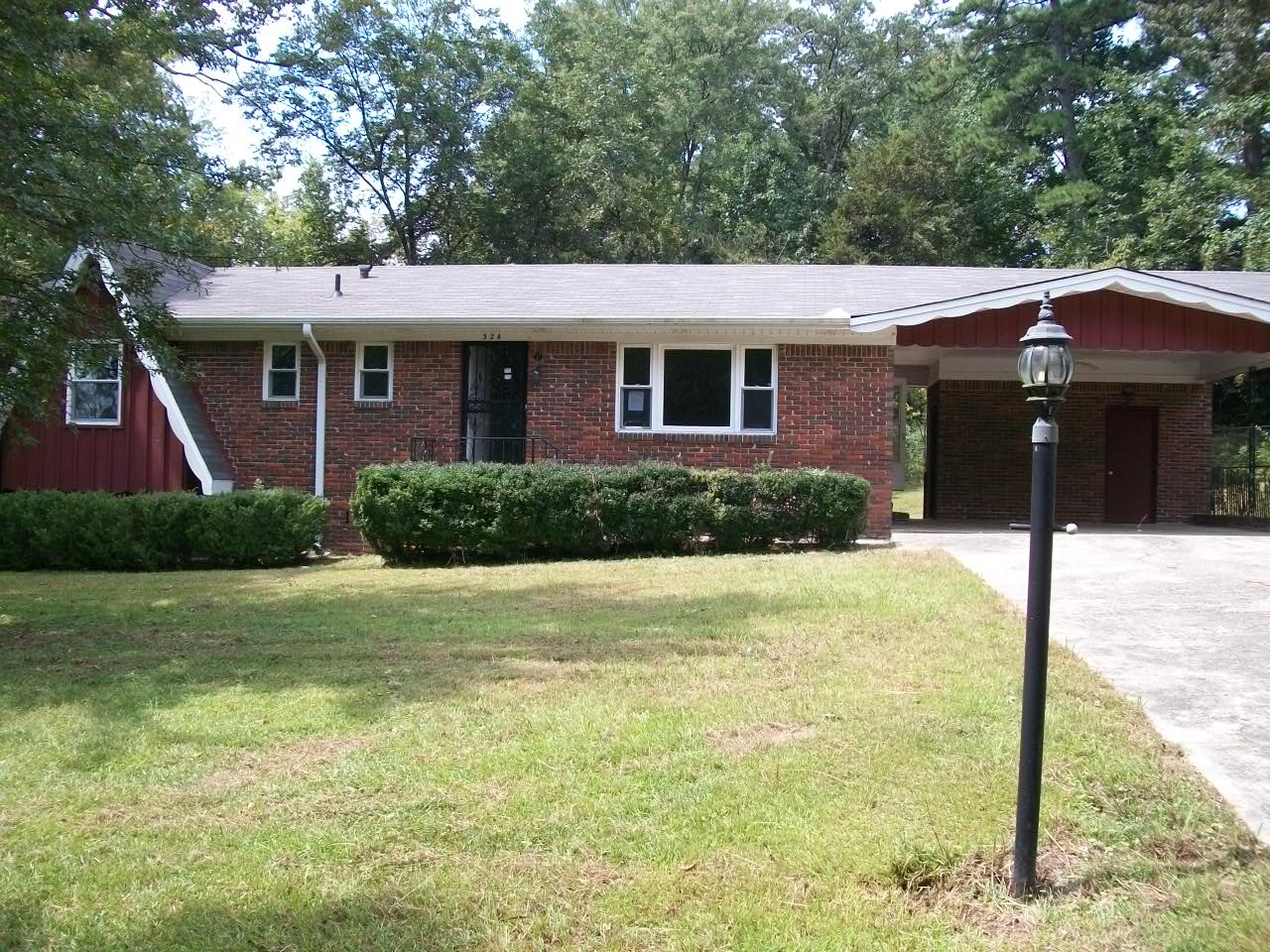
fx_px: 1174
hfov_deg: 56.8
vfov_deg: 44.2
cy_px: 476
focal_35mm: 32
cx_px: 635
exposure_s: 1/320
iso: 80
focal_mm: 5.7
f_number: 2.9
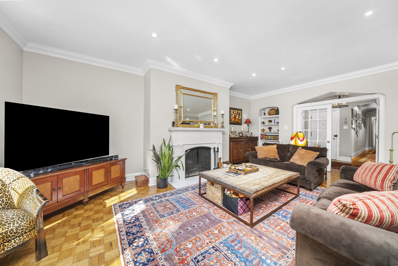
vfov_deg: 90.1
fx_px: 133
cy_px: 133
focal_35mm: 12
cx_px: 199
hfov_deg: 112.6
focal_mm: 12
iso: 1250
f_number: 11
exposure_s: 1/5
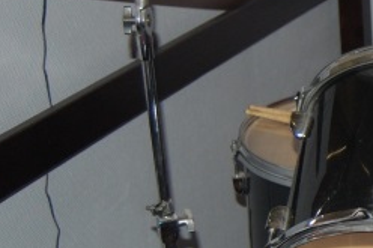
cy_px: 164
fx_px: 1201
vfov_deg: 11.8
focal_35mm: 116
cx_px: 553
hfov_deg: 16.2
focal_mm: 24
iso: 400
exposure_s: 1/60
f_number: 4
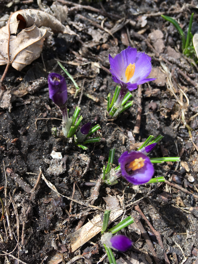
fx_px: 221
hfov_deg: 48.2
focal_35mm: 29
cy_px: 132
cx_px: 99
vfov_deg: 61.7
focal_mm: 4.15
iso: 25
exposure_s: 1/553
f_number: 2.2
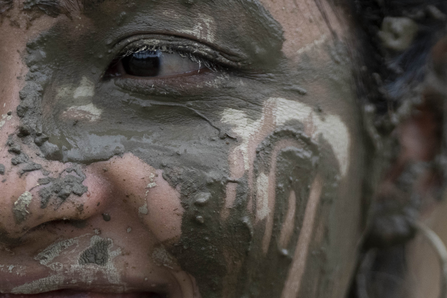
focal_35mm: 491
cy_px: 184
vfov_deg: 2.8
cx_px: 154
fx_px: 6096
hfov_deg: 4.2
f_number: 2.8
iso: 800
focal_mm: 157
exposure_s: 1/8000
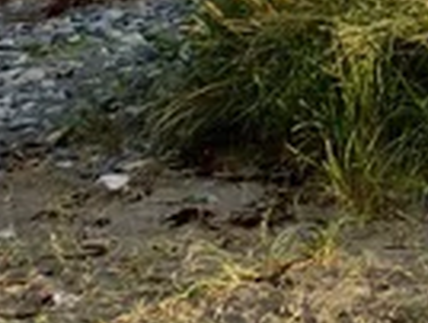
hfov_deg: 12.8
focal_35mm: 143
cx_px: 699
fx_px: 1771
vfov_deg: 10.0
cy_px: -176
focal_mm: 7.34
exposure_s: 1/160
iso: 100
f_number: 4
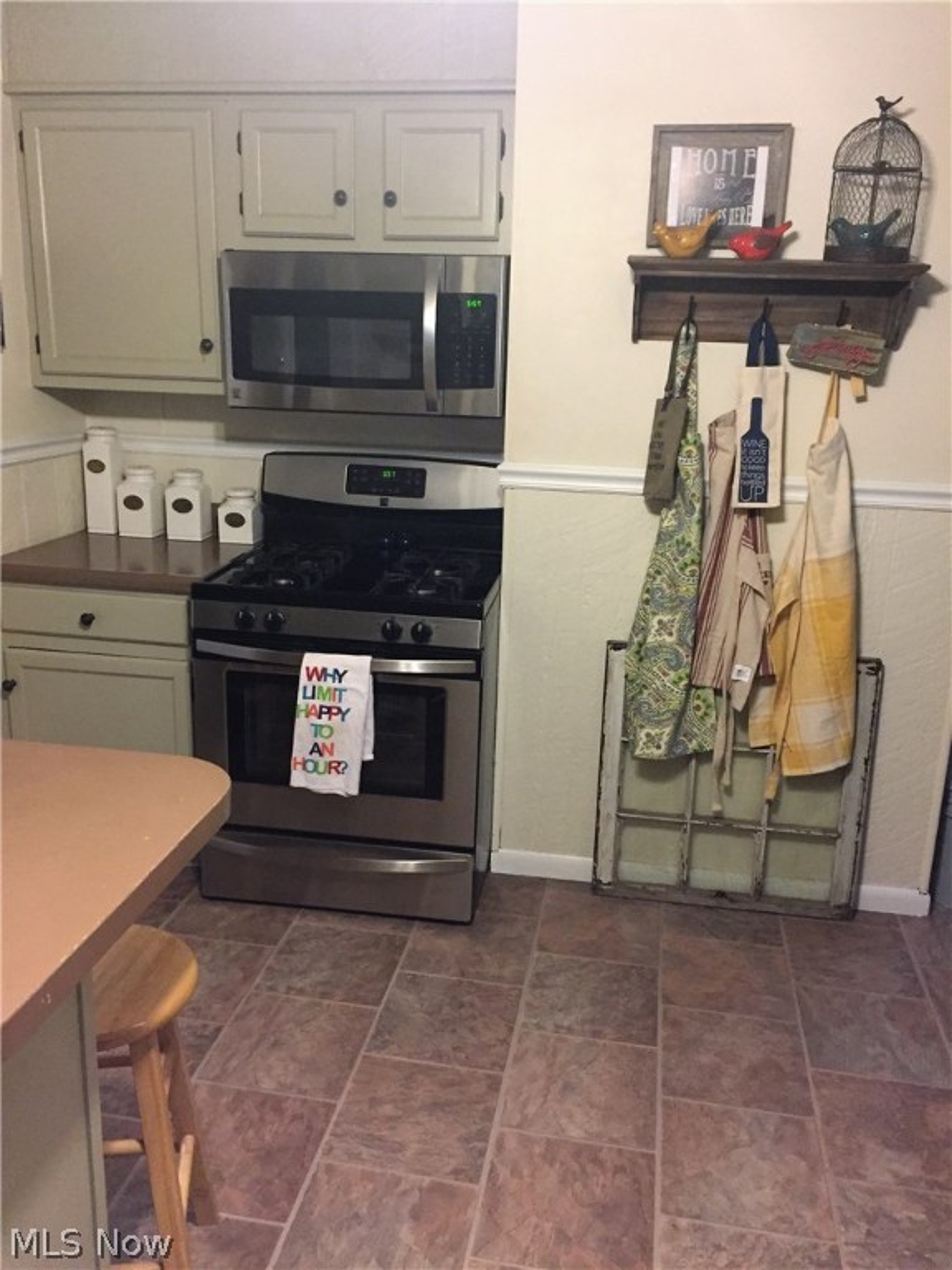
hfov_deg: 48.2
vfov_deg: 61.7
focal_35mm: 29
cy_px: 635
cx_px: 476
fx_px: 1063
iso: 250
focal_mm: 4.15
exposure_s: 1/24
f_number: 2.2
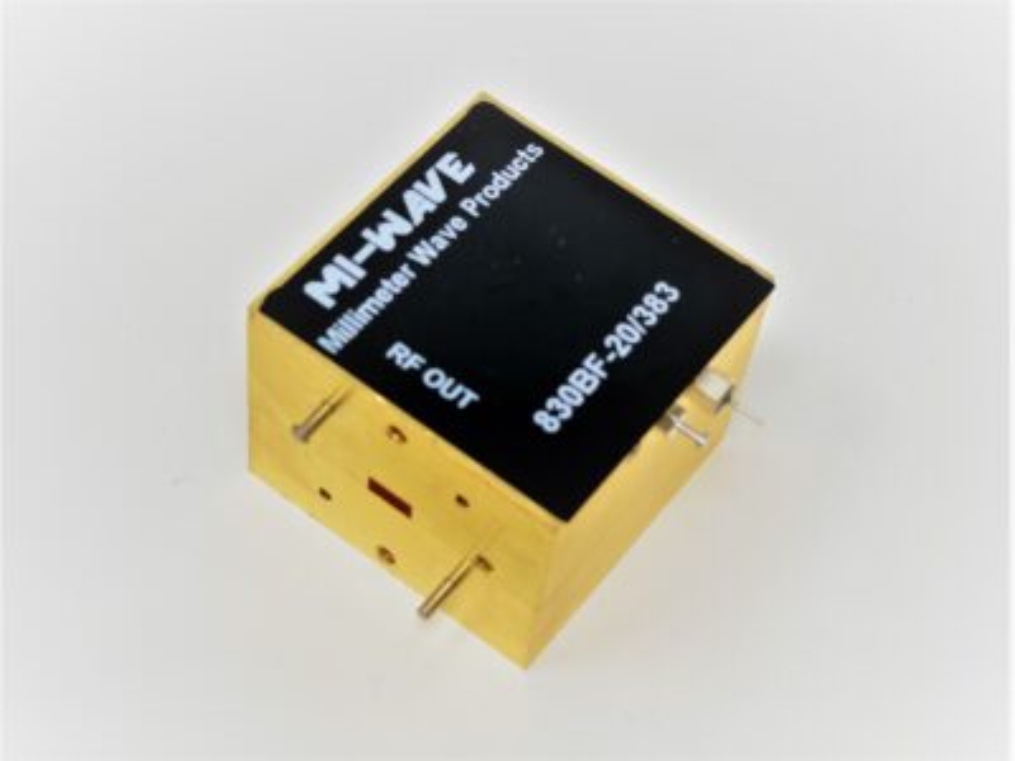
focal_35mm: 52
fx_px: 1525
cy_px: 380
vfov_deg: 28.0
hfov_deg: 36.8
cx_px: 508
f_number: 2
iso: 25
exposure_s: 1/122
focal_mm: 6
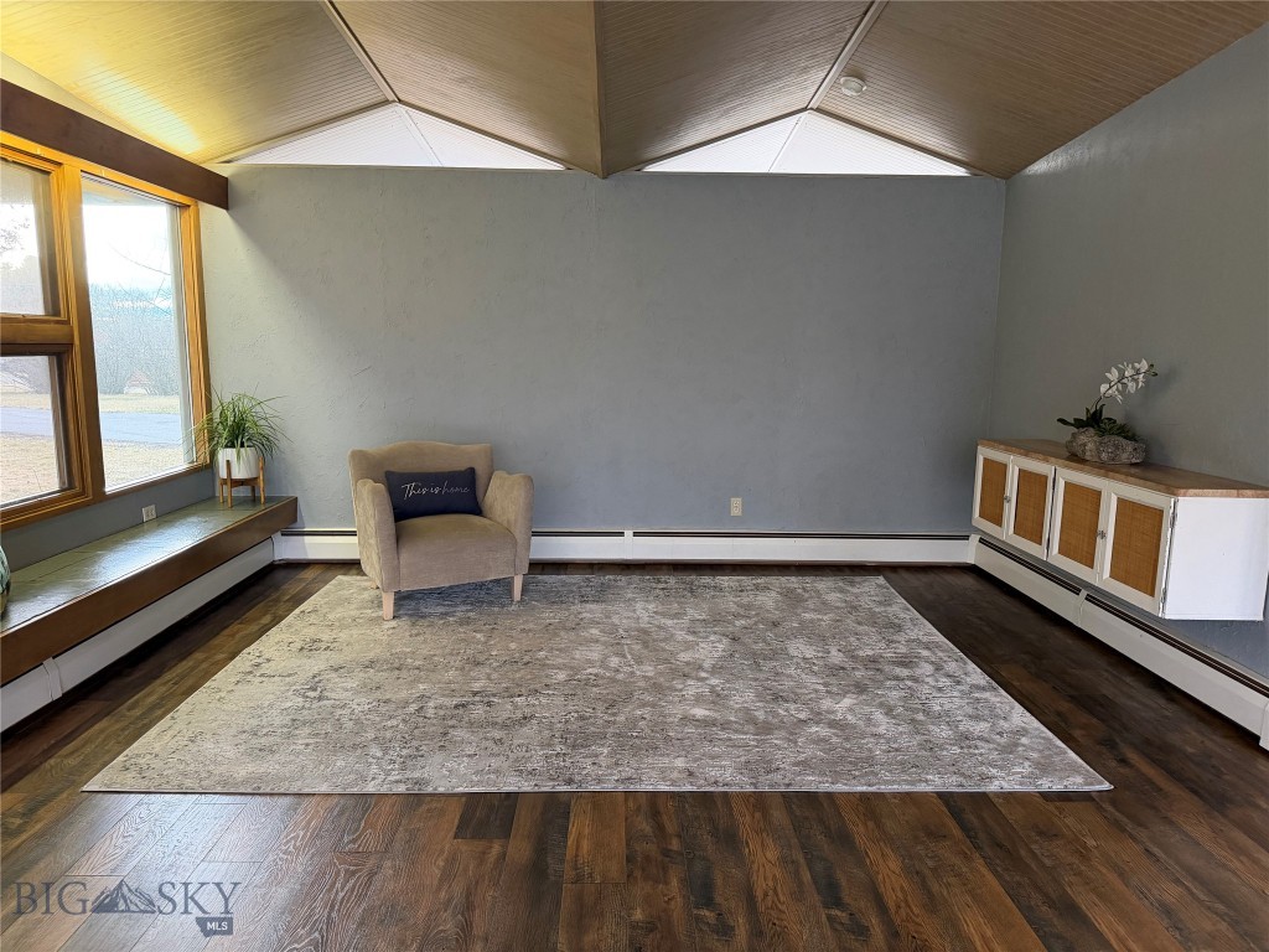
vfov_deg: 56.8
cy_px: 476
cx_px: 634
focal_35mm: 24
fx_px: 880
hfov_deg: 71.6
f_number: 1.78
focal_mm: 6.76
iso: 400
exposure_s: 1/60
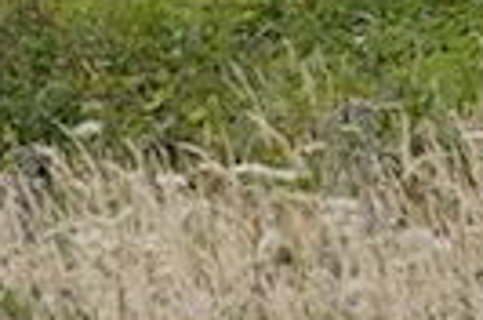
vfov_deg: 1.3
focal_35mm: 1064
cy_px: -705
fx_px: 14246
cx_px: 1068
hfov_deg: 1.9
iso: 200
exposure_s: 1/320
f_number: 9
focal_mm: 105
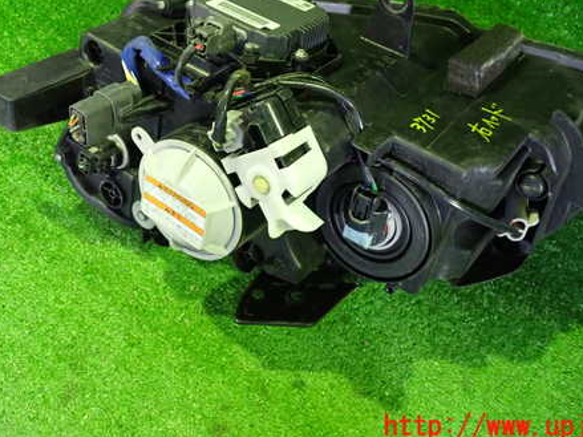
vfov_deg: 34.8
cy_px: 145
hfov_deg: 45.8
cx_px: 286
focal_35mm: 41
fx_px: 690
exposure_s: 1/20
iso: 800
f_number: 2.3
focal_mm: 5.4
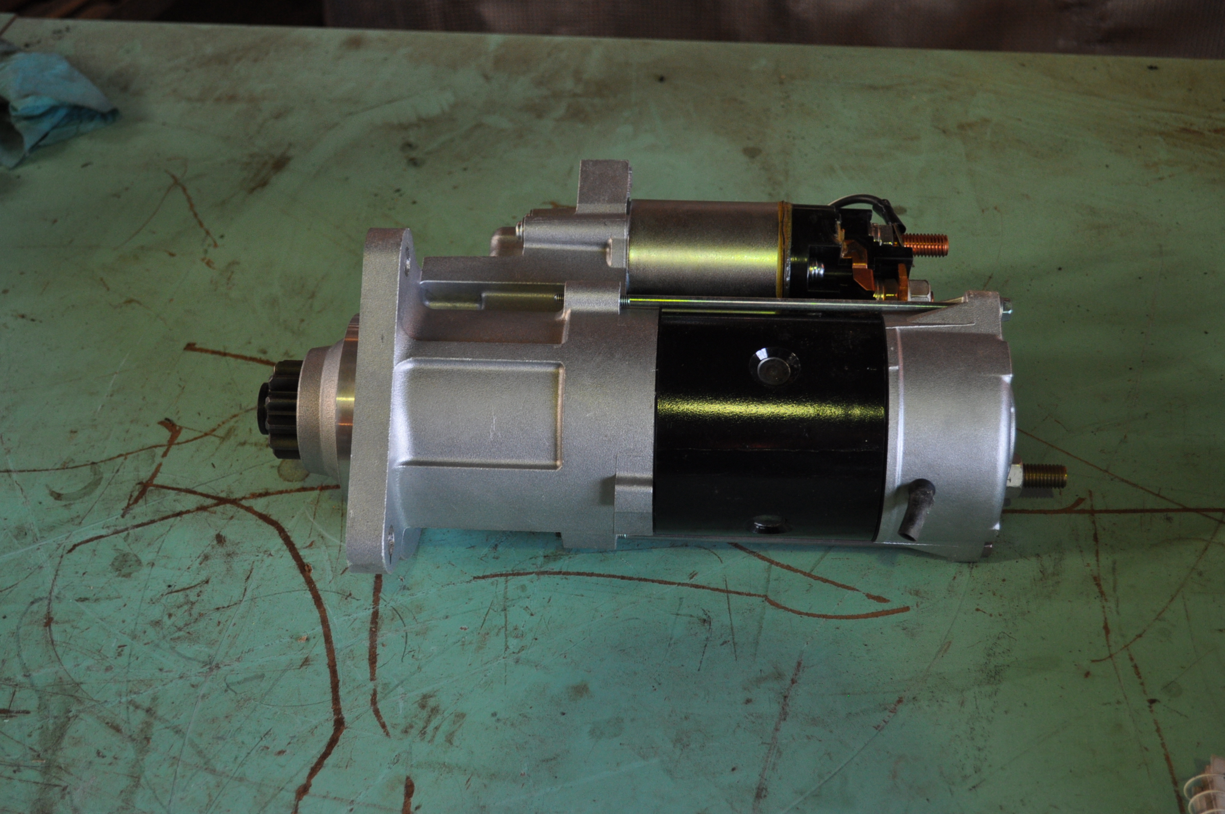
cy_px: 407
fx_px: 1631
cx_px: 612
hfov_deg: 41.2
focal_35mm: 48
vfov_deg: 28.0
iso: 640
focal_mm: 32
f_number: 4.8
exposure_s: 1/60
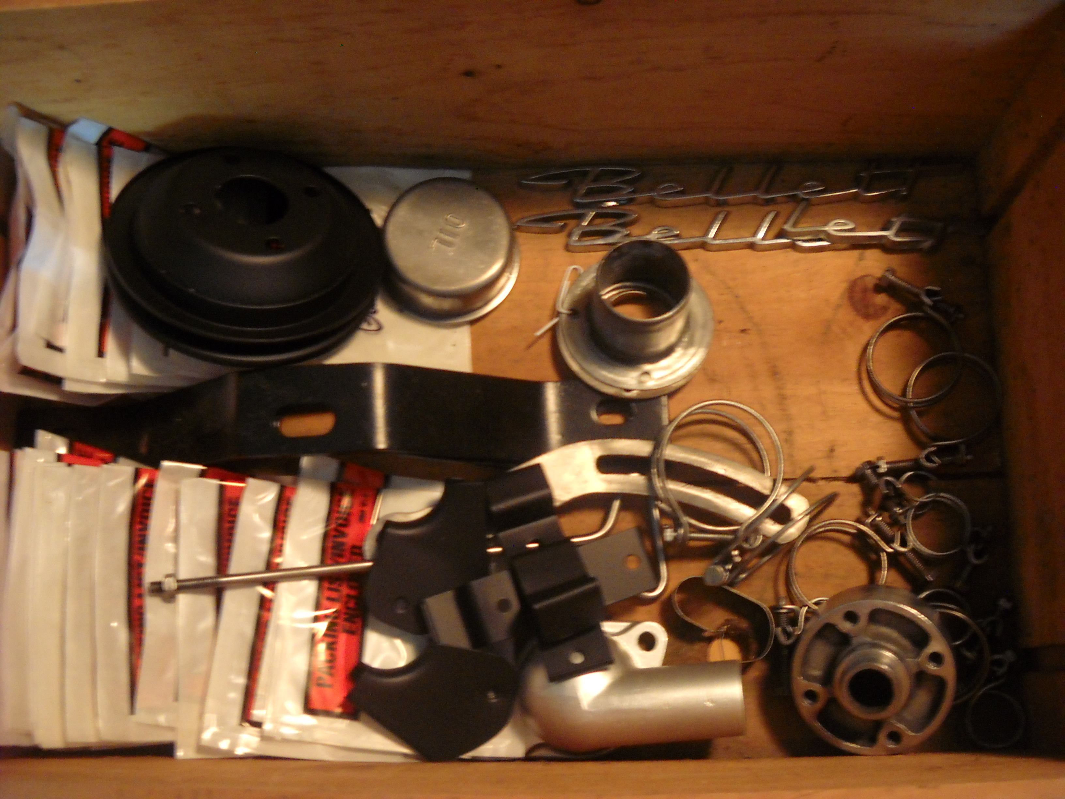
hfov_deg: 45.8
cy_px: 400
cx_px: 532
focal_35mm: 41
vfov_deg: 35.1
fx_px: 1261
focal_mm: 6.72
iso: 400
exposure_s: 1/5
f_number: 3.1
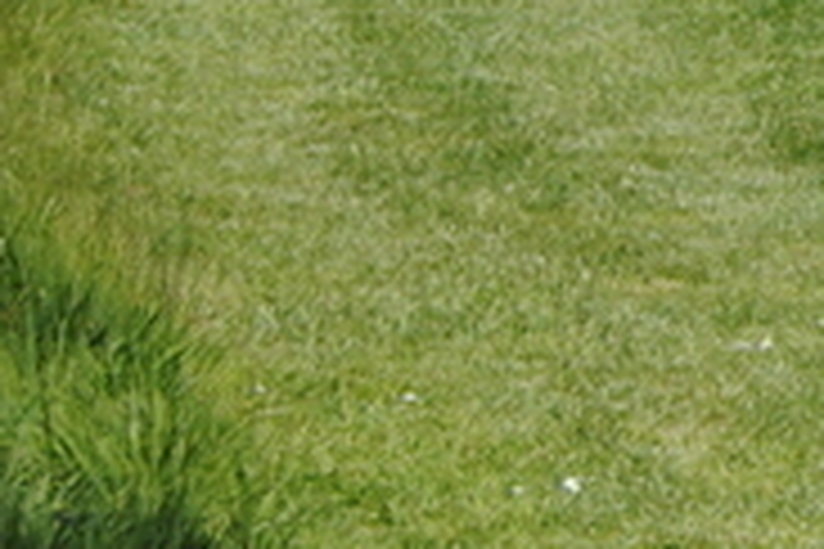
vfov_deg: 5.2
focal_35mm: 261
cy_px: -214
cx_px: 2170
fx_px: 5969
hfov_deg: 7.3
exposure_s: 1/250
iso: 100
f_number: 8
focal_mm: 31
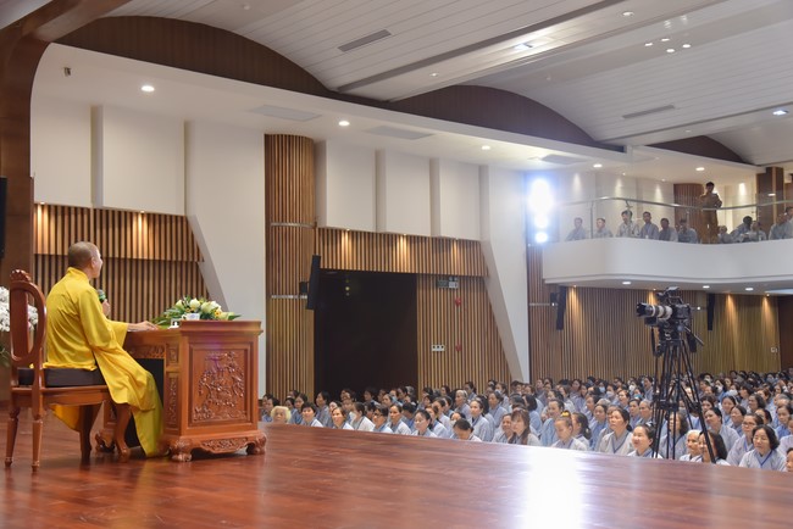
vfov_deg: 29.3
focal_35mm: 46
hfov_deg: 42.7
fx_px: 1014
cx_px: 396
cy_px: 264
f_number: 5.6
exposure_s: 1/60
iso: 1000
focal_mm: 46
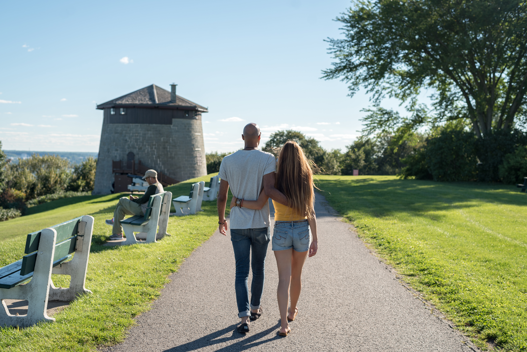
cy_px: 176
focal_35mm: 50
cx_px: 264
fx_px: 732
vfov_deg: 27.0
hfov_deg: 39.6
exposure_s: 1/100
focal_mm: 50
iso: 100
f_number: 4
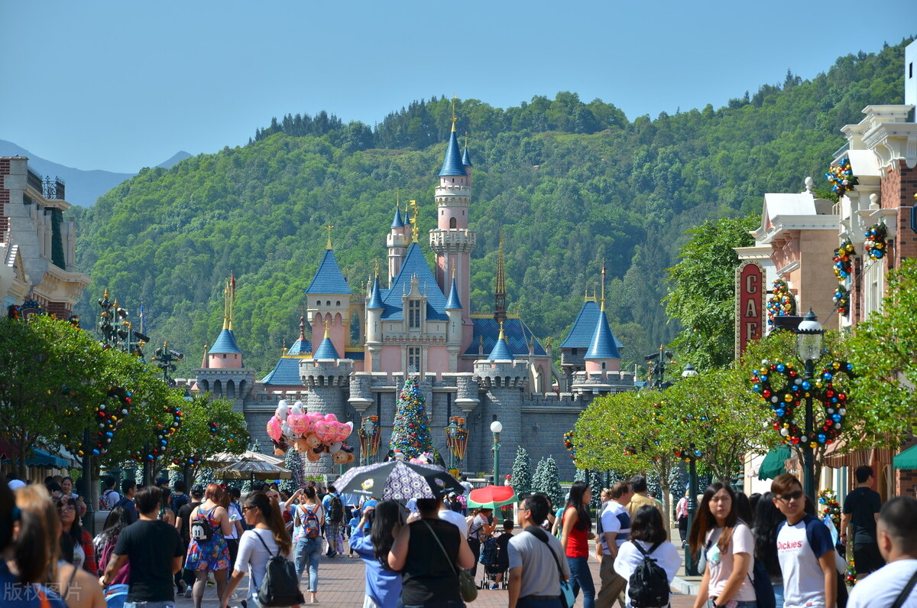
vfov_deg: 8.7
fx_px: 4004
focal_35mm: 158
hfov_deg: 13.1
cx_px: 458
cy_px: 304
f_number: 8
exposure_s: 1/400
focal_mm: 105
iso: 100
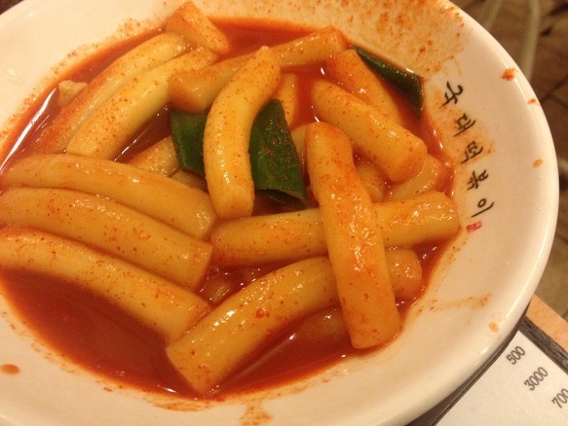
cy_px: 208
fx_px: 591
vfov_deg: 39.7
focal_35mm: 36
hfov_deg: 51.3
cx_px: 280
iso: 250
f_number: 2.4
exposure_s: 1/20
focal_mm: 4.28
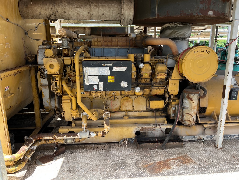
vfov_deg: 53.1
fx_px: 180
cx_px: 120
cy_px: 90
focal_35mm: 26
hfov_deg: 67.3
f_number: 1.6
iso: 50
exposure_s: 1/301
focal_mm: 5.1
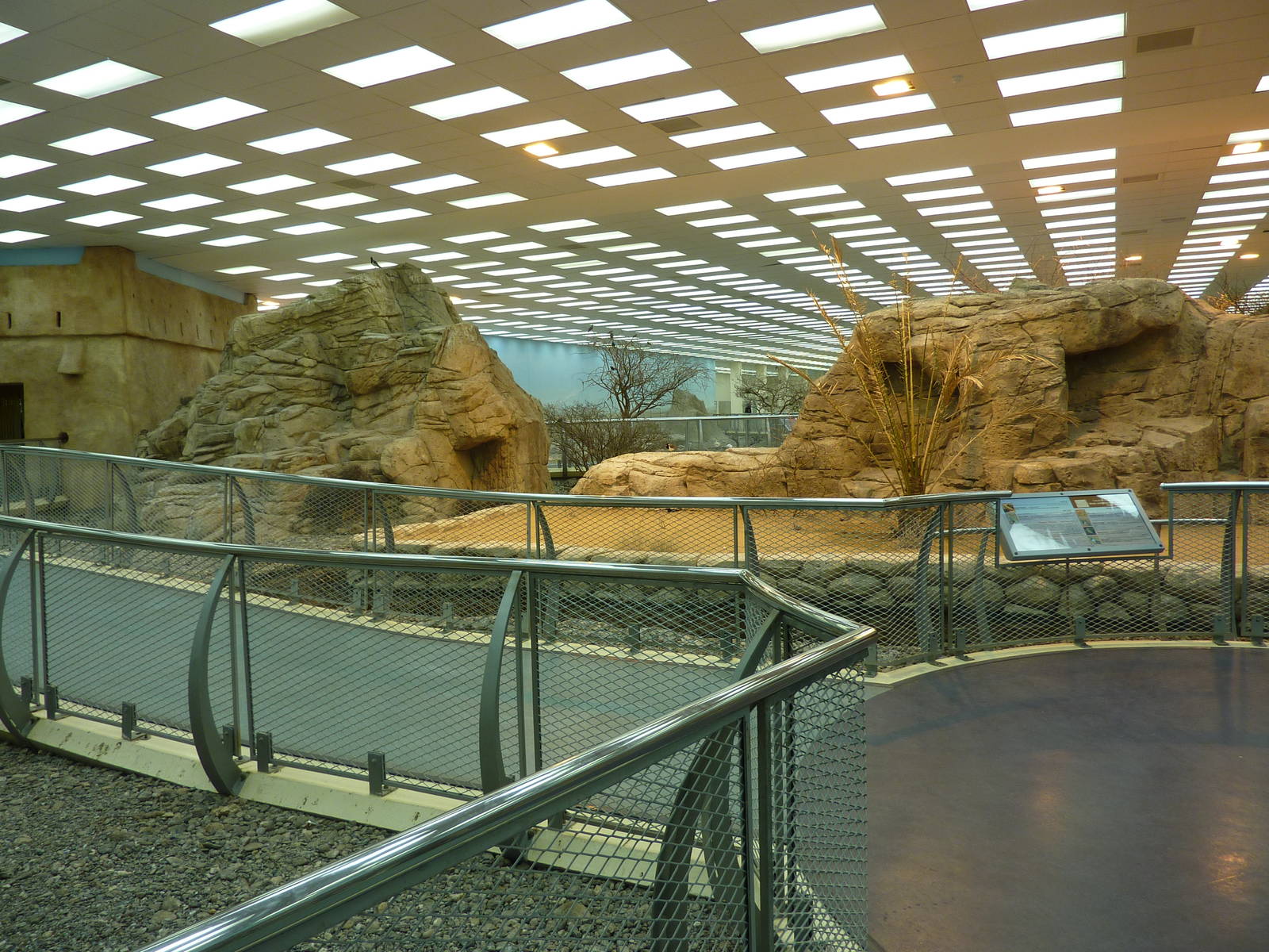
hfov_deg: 69.4
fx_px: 916
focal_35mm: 25
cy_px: 476
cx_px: 634
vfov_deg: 54.9
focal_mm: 4.1
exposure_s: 1/30
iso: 80
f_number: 3.3
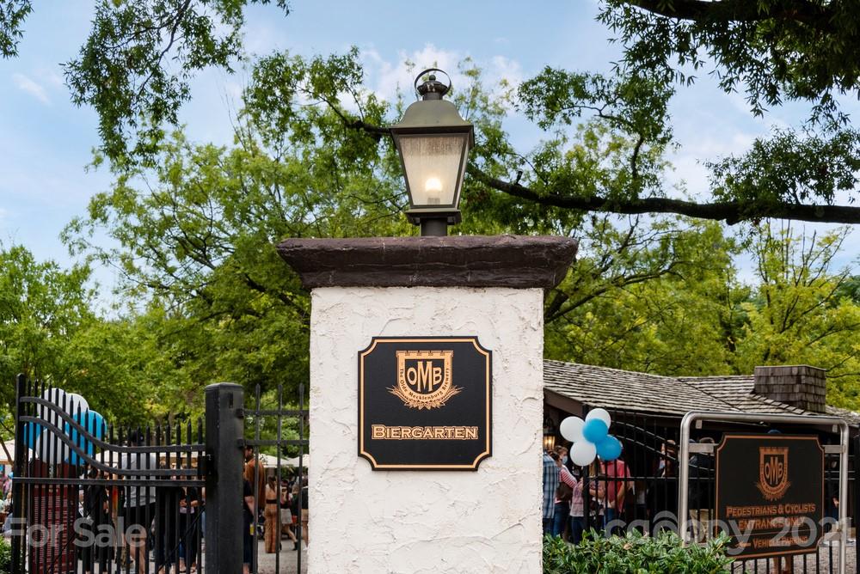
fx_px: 1147
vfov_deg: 28.1
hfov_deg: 41.1
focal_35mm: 48
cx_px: 430
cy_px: 287
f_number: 10
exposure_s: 1/400
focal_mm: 48
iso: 400
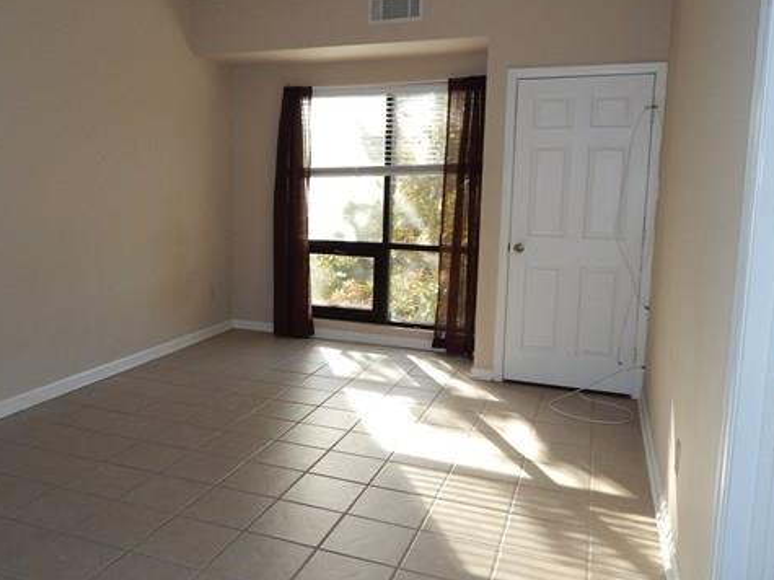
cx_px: 303
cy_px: 269
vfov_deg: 45.4
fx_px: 693
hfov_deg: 57.8
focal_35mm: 31
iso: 125
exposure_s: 1/100
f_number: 3
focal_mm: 4
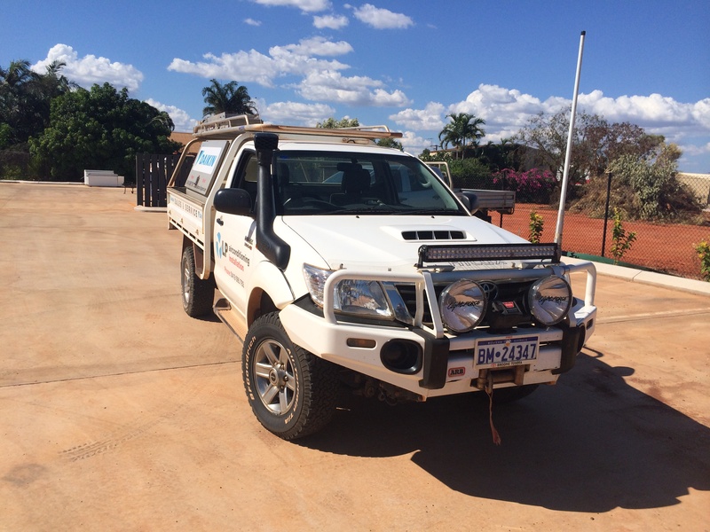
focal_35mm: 30
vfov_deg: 46.8
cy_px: 266
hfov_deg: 60.0
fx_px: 615
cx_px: 355
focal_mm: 4.12
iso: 40
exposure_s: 1/4115
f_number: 2.2
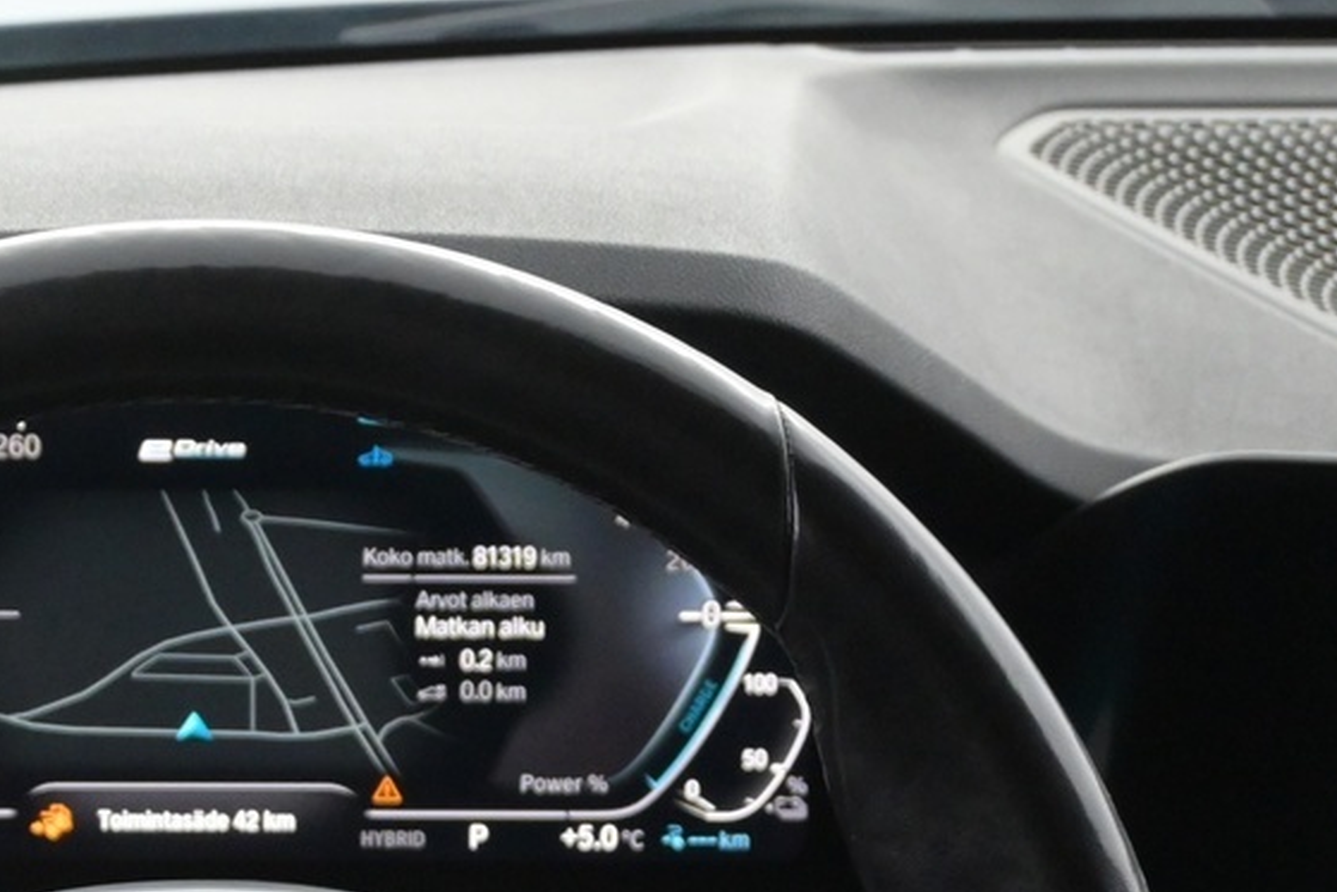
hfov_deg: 17.9
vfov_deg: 11.7
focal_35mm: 113
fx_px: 4198
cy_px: 1282
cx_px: 239
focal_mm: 26
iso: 3200
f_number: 4.5
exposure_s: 1/40
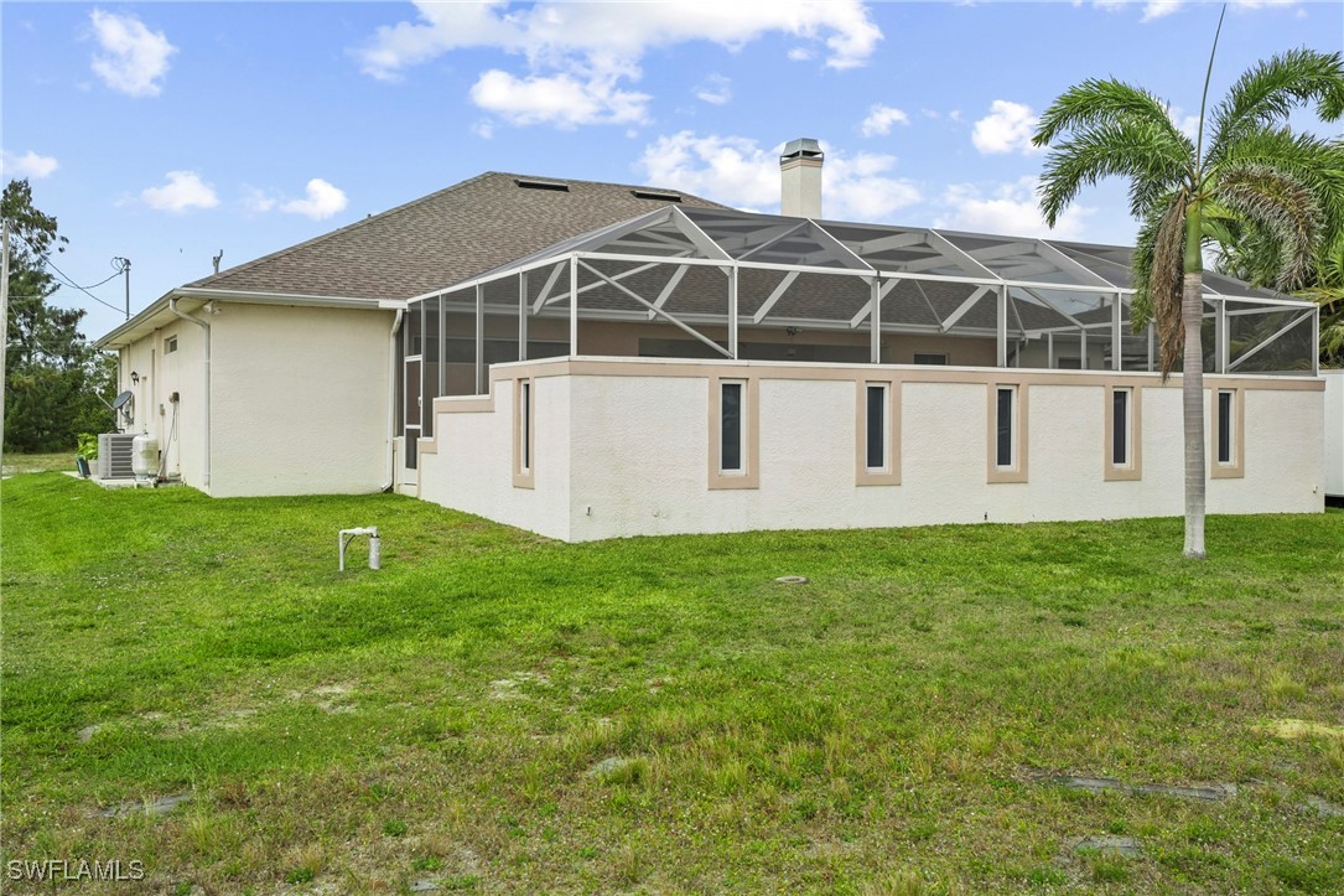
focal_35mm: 35
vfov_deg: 37.8
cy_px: 448
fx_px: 1306
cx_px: 672
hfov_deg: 54.4
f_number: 9
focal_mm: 35
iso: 400
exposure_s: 1/250
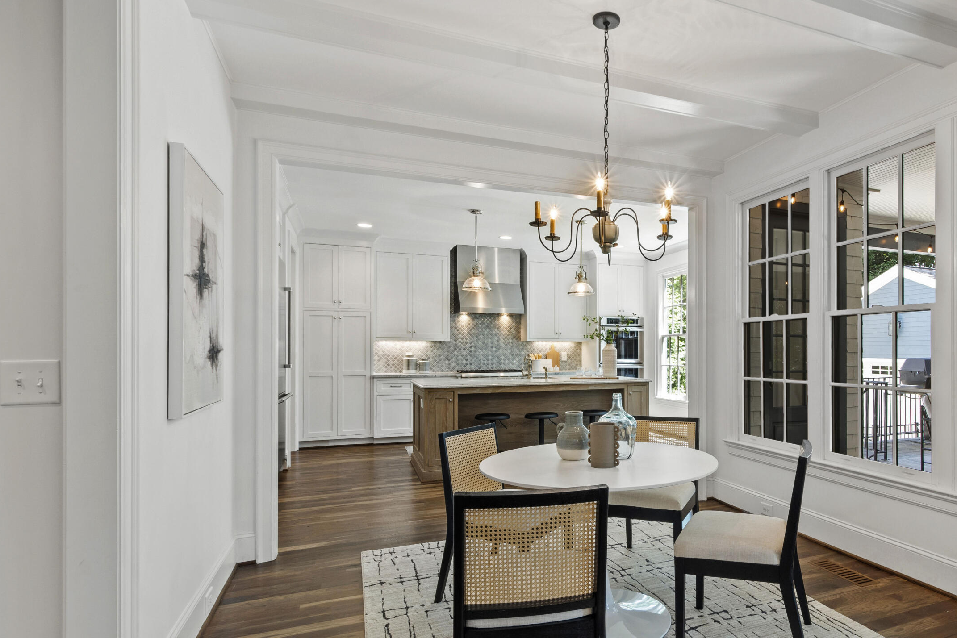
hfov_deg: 78.9
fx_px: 558
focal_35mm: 21
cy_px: 345
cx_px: 628
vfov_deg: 59.4
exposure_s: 1/1.67
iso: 100
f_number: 9
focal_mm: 10
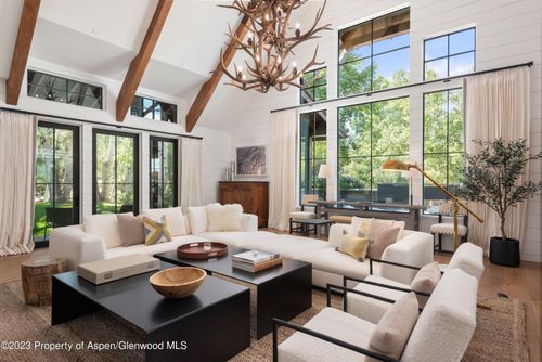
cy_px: 181
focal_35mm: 20
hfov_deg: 83.9
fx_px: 301
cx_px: 271
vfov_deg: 62.0
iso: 640
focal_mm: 20
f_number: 7.1
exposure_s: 1/30
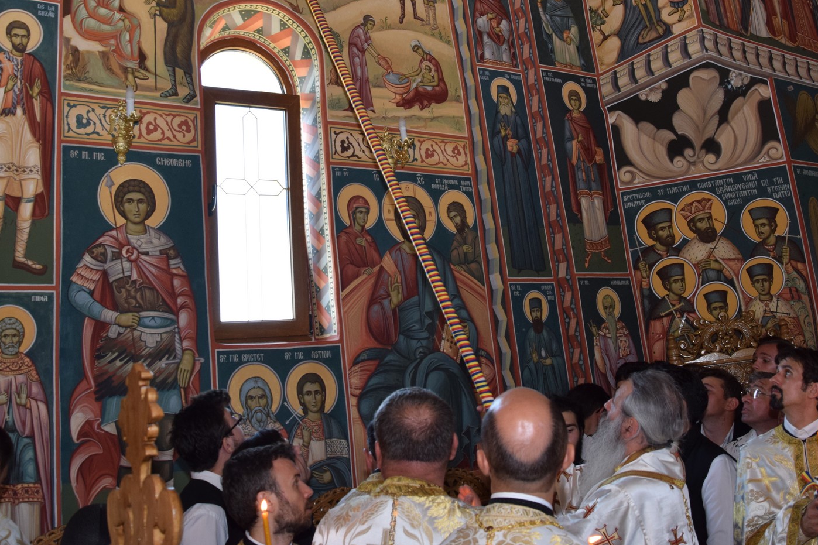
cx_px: 429
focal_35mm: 37
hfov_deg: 51.9
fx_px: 841
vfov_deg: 35.6
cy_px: 185
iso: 500
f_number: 5
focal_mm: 18
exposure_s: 1/60
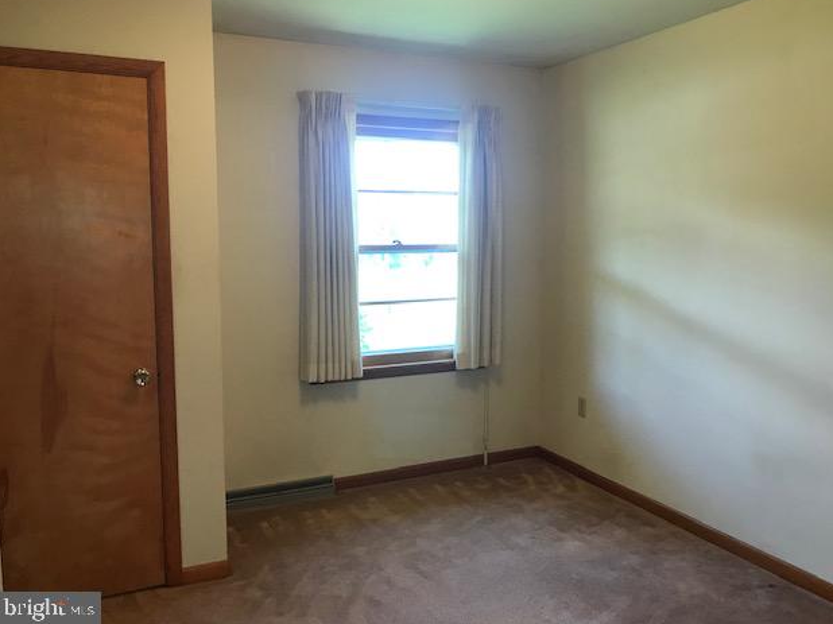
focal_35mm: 29
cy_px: 303
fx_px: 698
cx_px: 427
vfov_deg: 48.2
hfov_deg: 61.7
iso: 32
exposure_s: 1/30
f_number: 1.8
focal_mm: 3.99
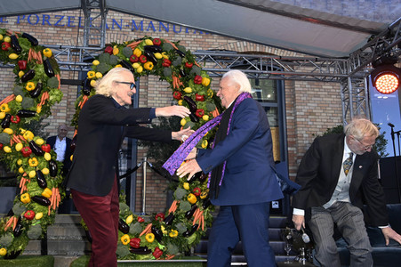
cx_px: 200
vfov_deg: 36.8
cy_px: 134
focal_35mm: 36
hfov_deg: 53.2
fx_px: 401
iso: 640
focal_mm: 36
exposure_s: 1/250
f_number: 8
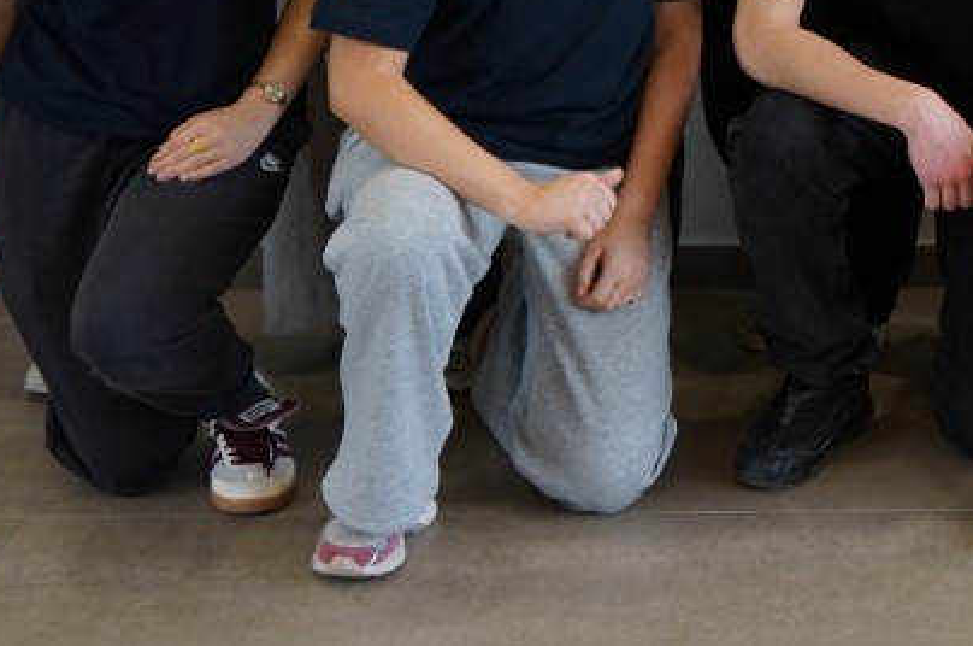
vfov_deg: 12.2
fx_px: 2887
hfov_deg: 17.8
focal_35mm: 107
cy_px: -306
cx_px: 1296
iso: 800
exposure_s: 1/160
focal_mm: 36
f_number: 4
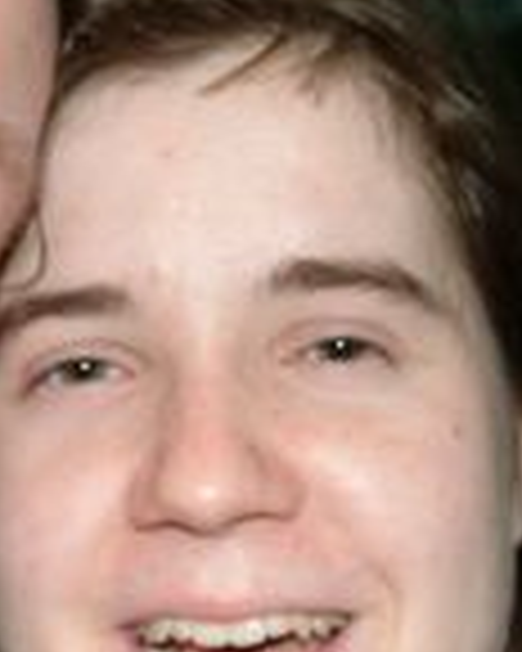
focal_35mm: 108
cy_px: 330
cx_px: 18
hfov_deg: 14.1
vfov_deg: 17.8
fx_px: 2086
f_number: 4
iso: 160
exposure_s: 1/60
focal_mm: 26
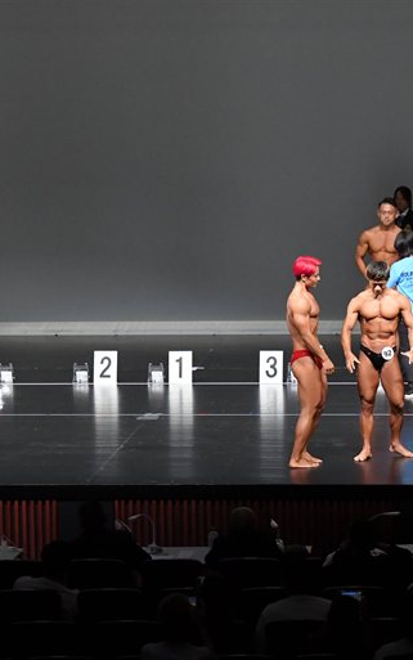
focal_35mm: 180
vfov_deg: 11.6
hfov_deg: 7.3
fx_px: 3239
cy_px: 331
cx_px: 285
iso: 5000
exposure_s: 1/400
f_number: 5.6
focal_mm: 78
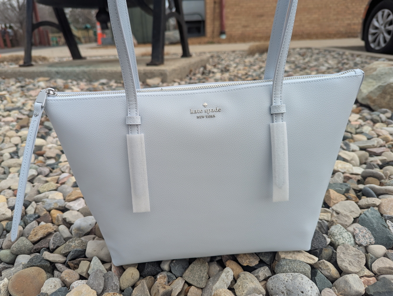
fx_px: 273
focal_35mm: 24
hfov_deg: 71.5
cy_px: 148
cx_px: 196
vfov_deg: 57.0
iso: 45
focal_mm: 6.81
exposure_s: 1/476
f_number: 1.85
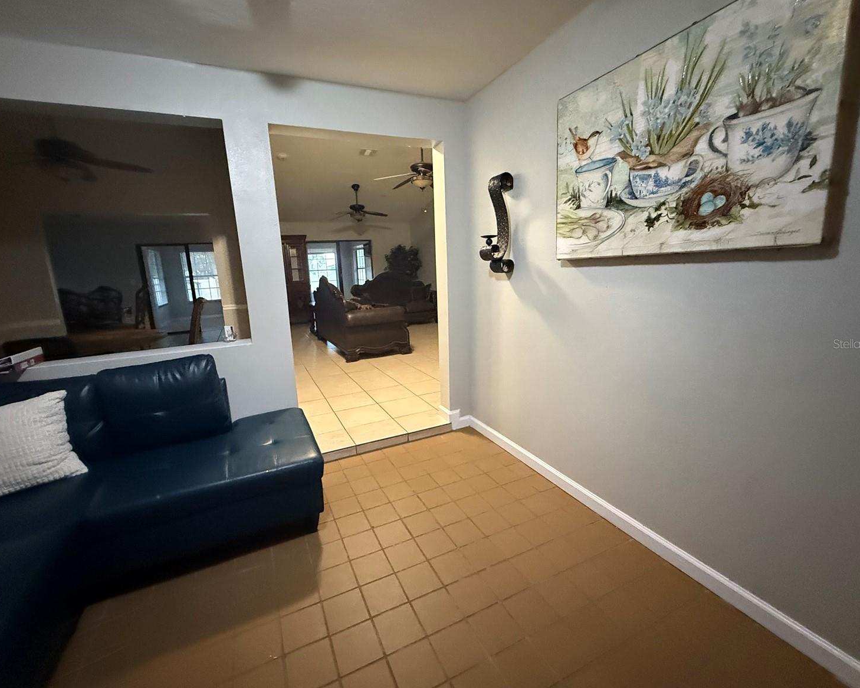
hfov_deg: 96.8
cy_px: 343
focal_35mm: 15
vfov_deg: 84.0
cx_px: 417
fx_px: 382
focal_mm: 2.22
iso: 1250
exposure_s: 1/60
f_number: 2.2
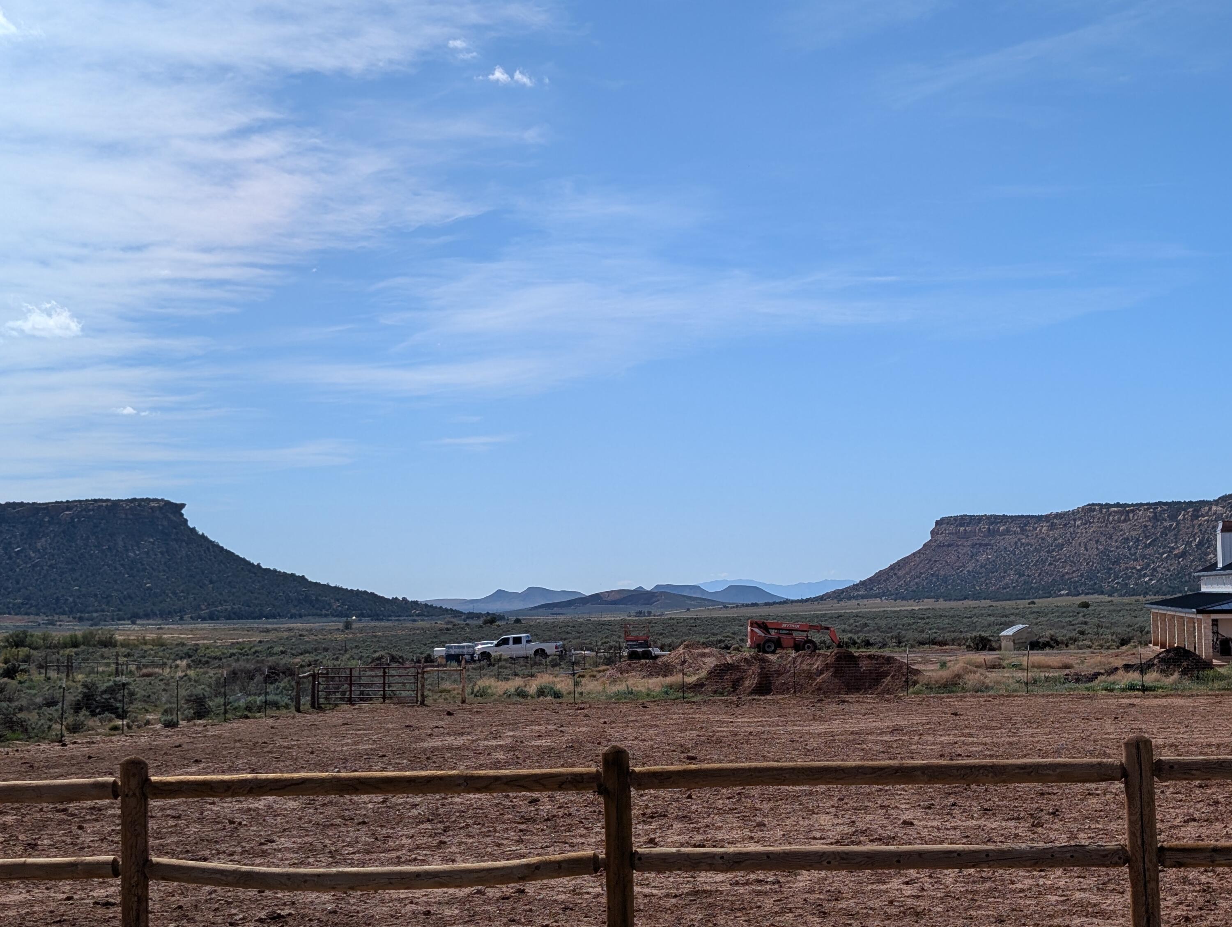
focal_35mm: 49
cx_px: 616
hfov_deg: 38.9
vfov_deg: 29.7
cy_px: 464
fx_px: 1746
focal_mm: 6.9
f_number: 1.68
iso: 20
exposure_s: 1/2193
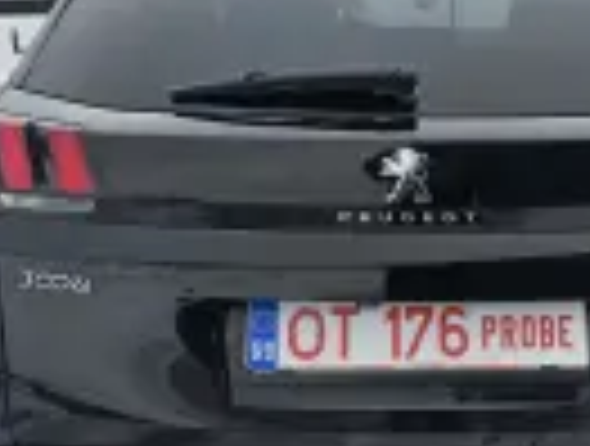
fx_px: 1077
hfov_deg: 30.2
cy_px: 221
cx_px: 428
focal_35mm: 63
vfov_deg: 23.4
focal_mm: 6.3
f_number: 1.7
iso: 50
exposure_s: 1/359
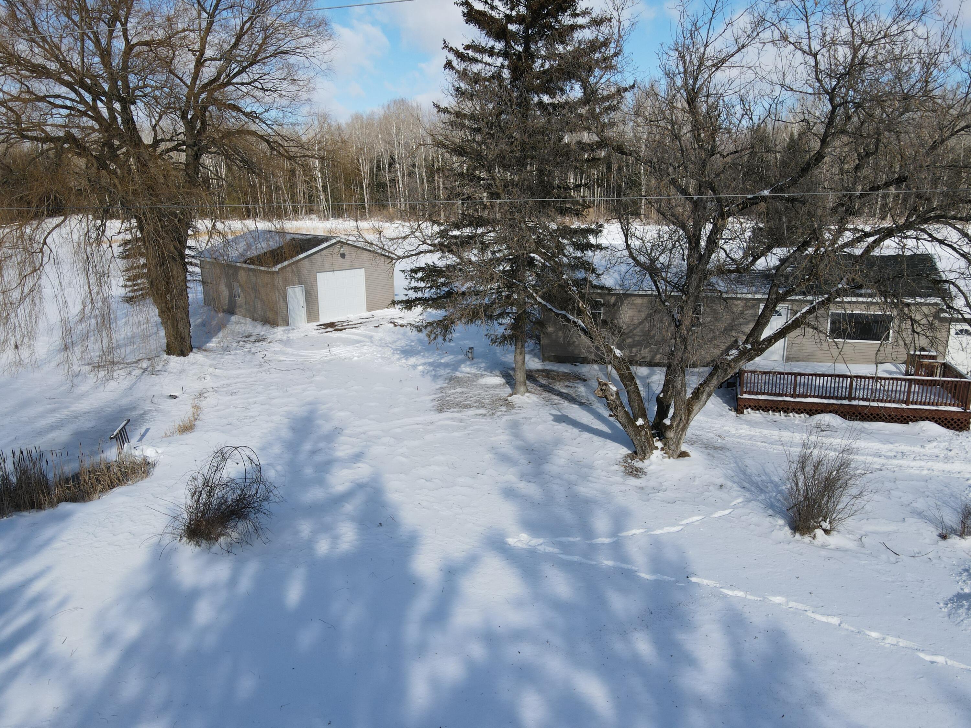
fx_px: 673
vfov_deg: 56.8
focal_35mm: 24
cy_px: 364
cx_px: 486
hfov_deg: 71.6
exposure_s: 1/800
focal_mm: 4.5
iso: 100
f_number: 2.8
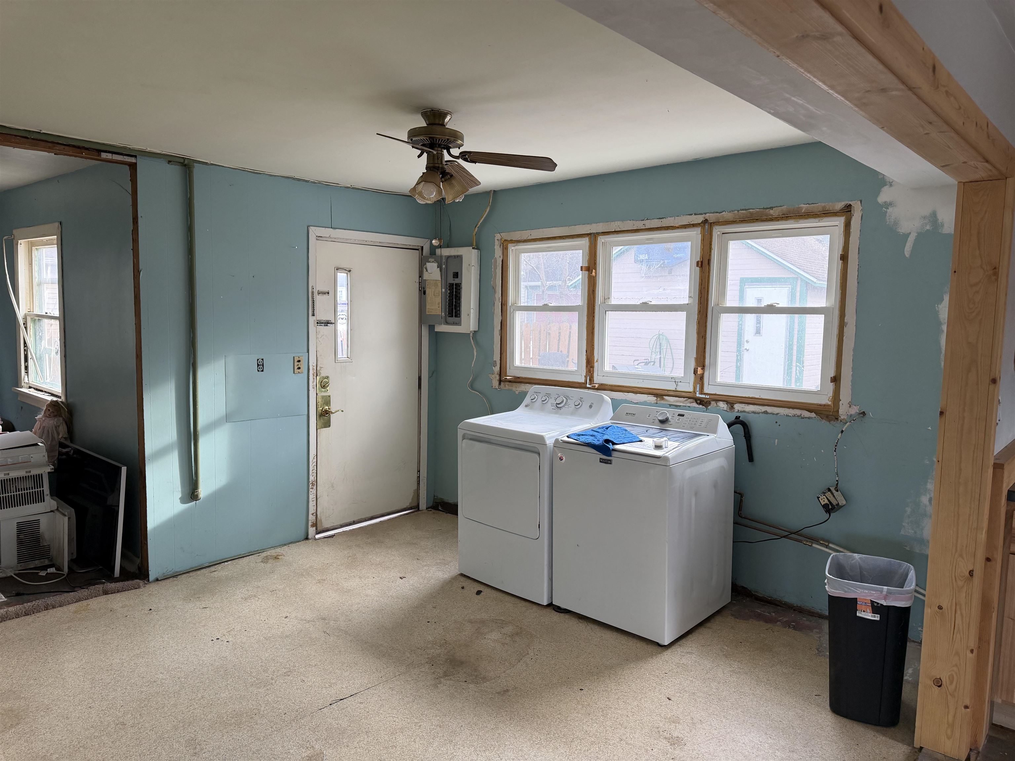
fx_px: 704
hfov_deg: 71.6
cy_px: 380
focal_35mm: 24
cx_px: 508
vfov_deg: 56.8
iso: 200
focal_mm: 6.76
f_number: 1.78
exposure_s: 1/121
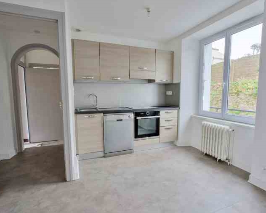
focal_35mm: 19
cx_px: 138
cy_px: 111
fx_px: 150
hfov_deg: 83.2
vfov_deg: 70.8
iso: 800
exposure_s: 1/500
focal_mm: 16
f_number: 8
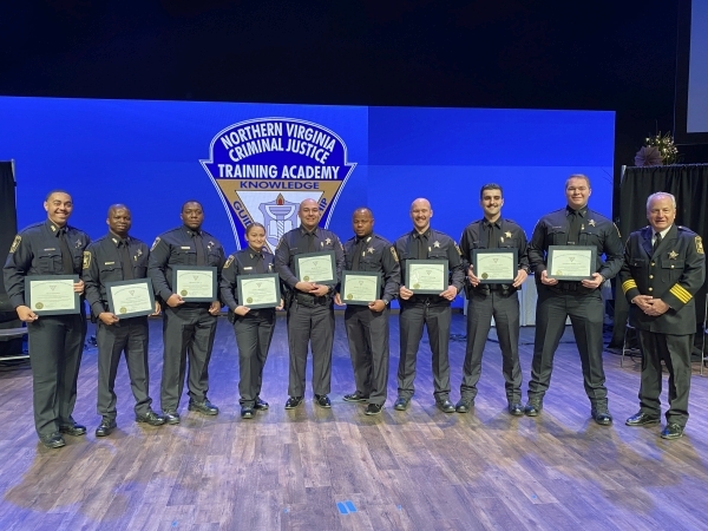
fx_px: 532
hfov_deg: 67.3
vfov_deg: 53.1
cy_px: 266
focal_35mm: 26
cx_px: 354
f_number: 1.8
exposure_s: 1/45
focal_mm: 4.25
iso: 125
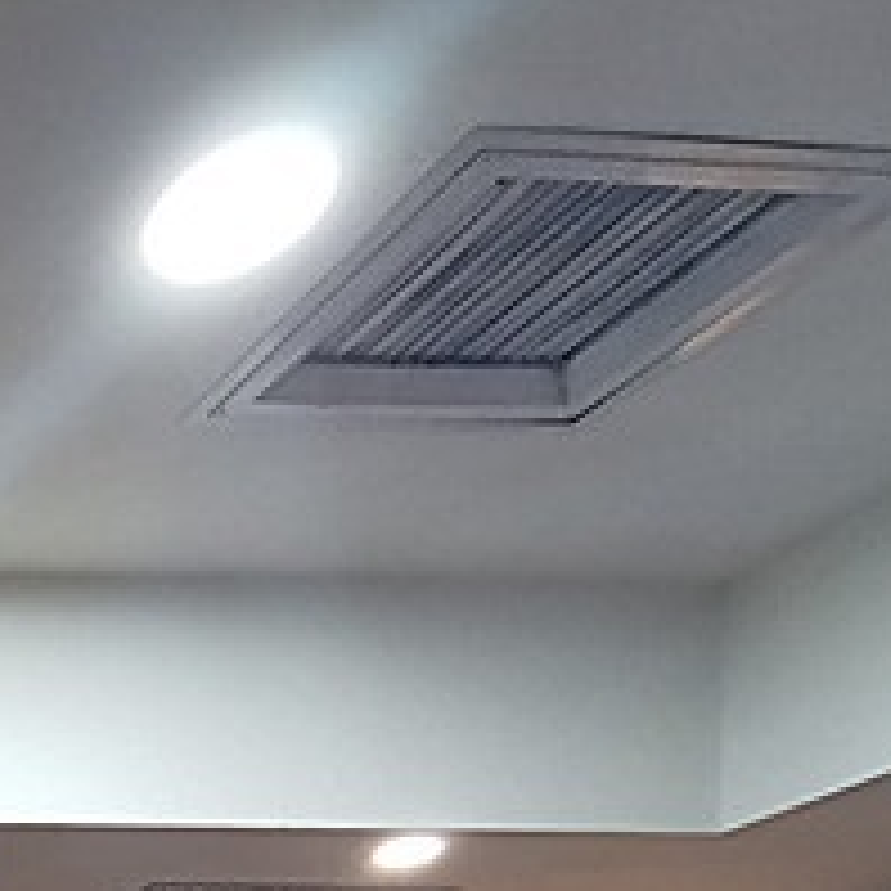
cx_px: -774
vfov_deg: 24.0
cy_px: 1323
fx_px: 1660
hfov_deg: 20.1
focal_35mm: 57
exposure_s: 1/30
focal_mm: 2.35
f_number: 2.2
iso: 400
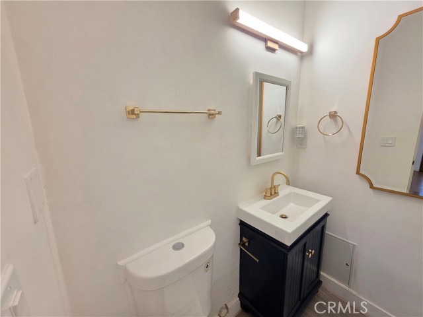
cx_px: 212
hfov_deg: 106.2
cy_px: 158
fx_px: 159
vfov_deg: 89.9
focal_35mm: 13
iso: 200
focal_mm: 2.2
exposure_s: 1/120
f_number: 1.9
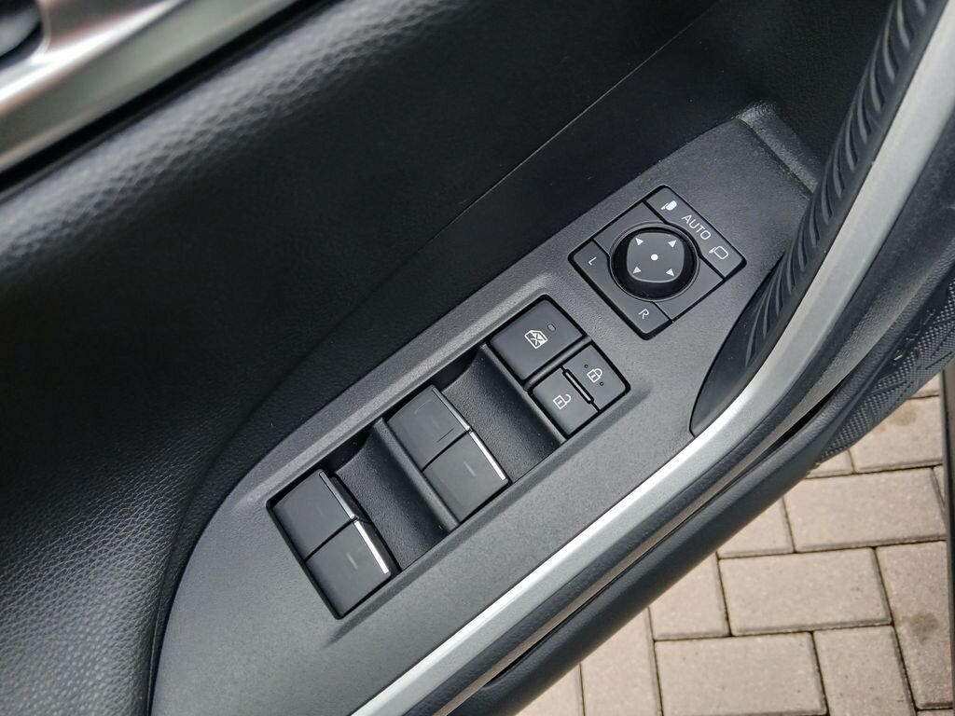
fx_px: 717
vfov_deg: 53.1
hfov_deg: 67.3
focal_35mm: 26
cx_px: 478
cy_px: 358
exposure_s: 1/50
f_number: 1.8
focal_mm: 3.98
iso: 250
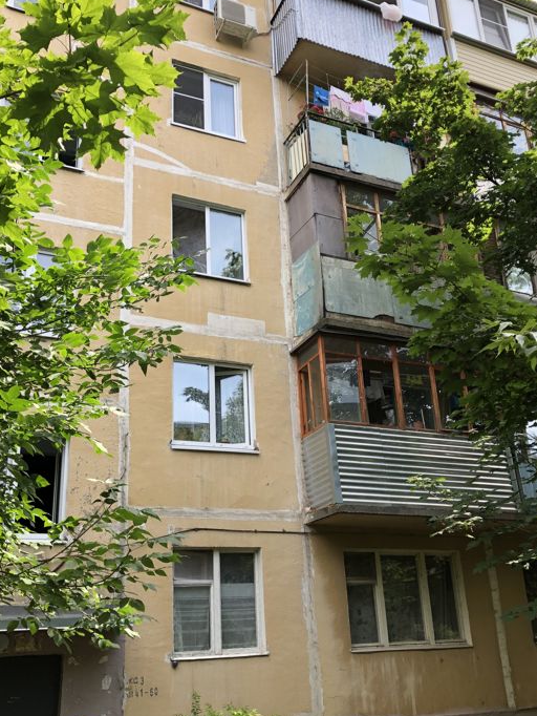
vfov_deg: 52.6
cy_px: 381
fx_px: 723
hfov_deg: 40.7
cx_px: 267
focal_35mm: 35
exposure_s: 1/352
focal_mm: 3.99
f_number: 1.8
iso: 20
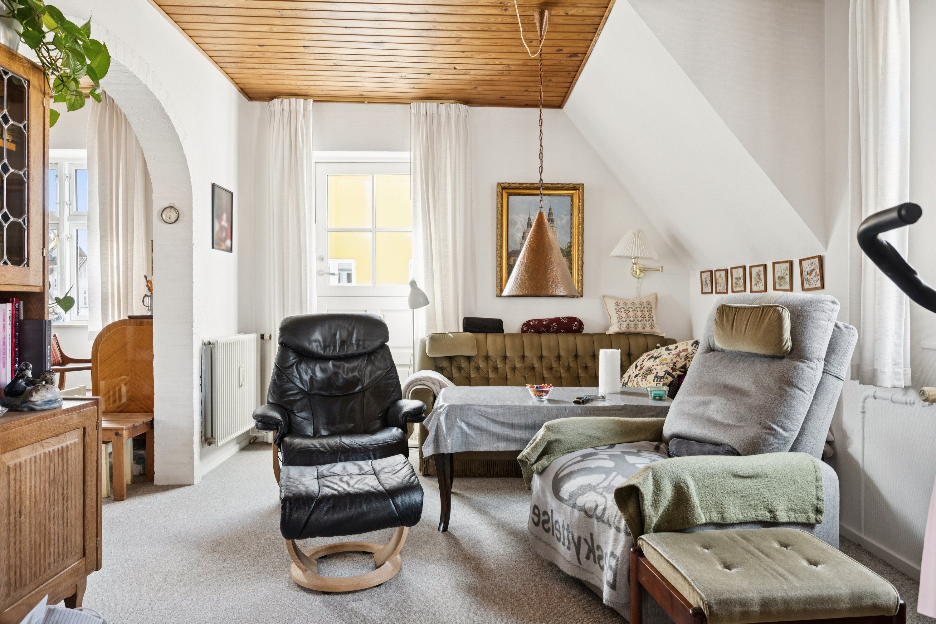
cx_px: 468
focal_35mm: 22
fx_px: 572
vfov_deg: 57.2
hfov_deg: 78.6
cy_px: 312
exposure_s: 1/20
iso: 500
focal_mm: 22
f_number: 6.3
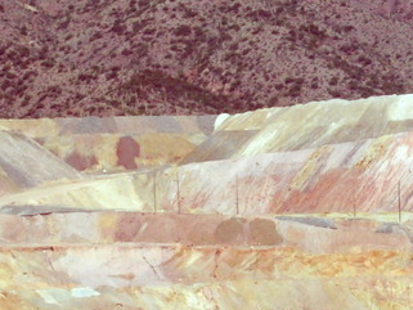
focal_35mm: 335
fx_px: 3998
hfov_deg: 5.9
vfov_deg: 4.4
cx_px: 343
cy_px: 137
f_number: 8.5
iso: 80
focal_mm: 18
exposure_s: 1/308
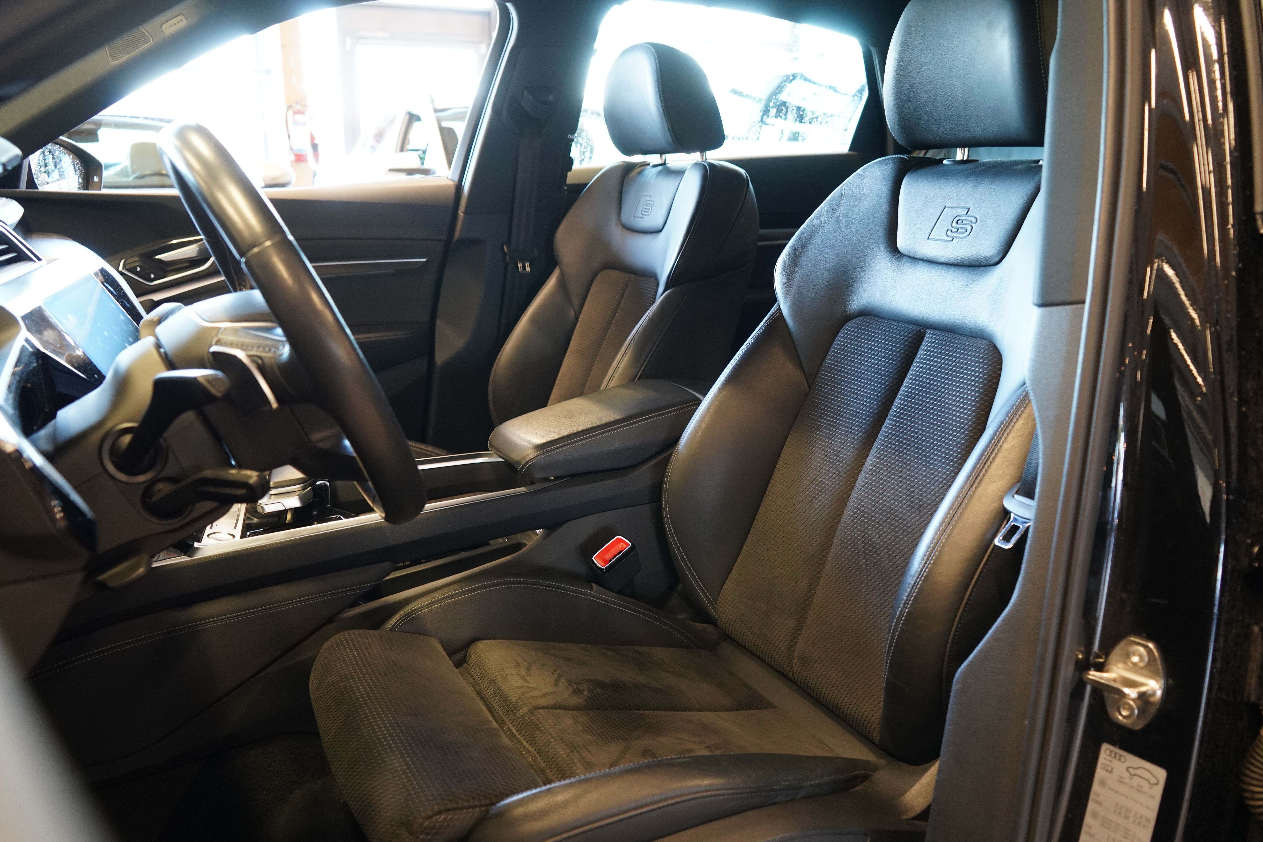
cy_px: 421
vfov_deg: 45.0
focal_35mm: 29
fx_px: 1017
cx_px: 632
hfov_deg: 63.7
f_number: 5
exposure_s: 1/20
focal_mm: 29
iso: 2500
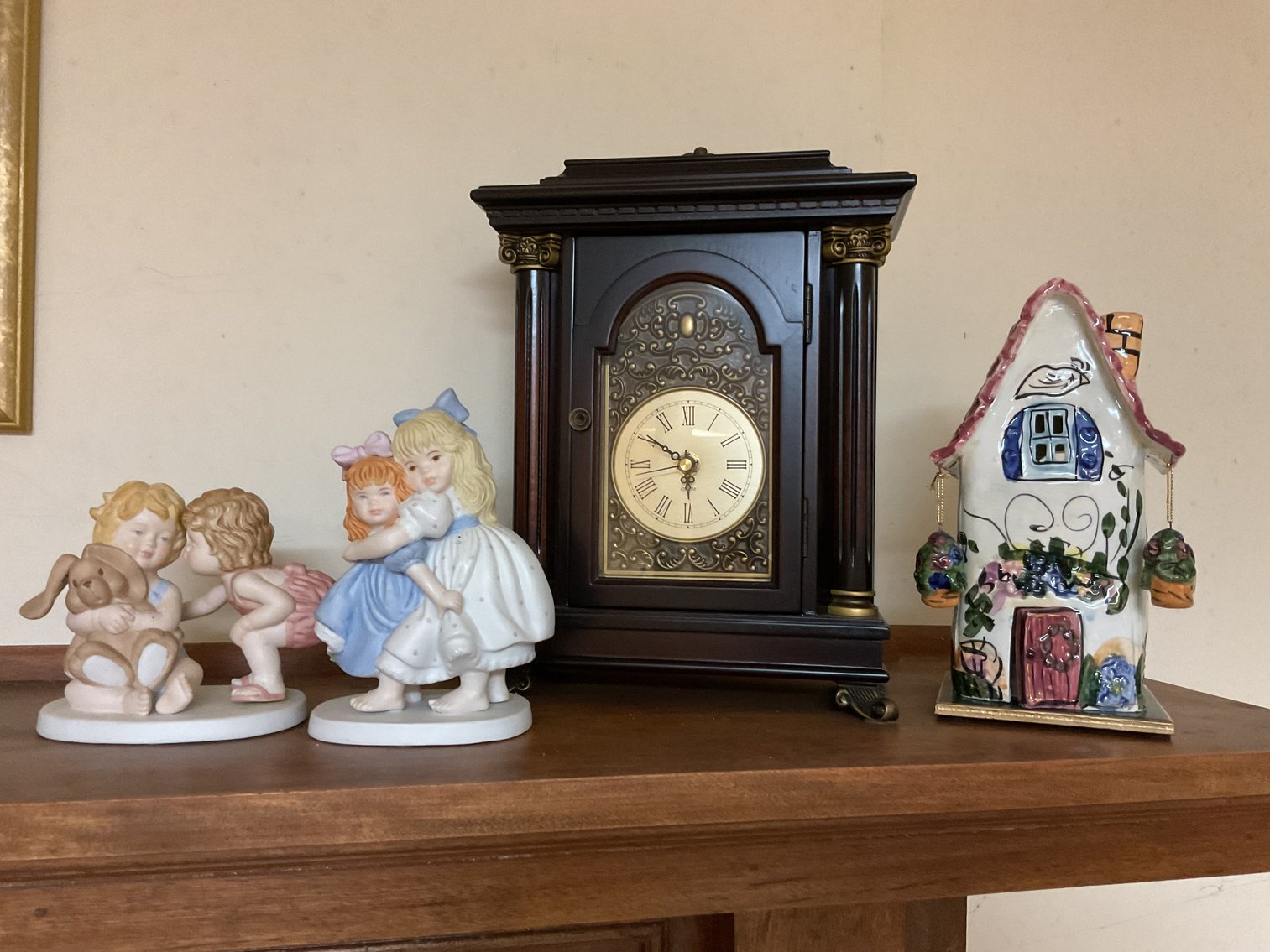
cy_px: 476
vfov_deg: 48.2
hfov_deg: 61.7
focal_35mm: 29
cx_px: 635
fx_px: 1064
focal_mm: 3
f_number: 1.8
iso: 320
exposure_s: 1/30
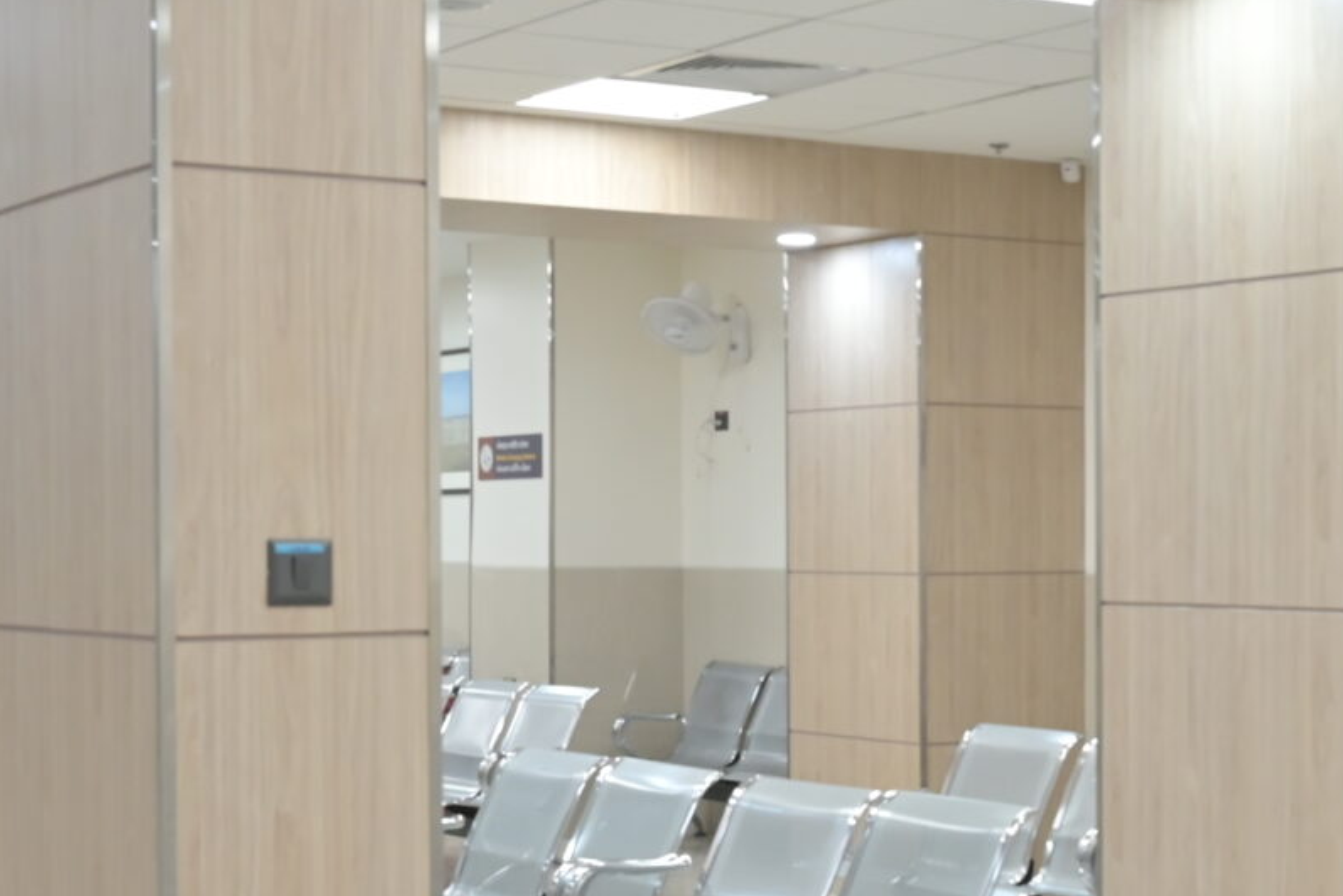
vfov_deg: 18.0
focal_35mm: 76
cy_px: 571
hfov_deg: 26.4
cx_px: 1016
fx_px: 2821
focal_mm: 23.5
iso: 1000
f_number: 6.3
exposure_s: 1/50
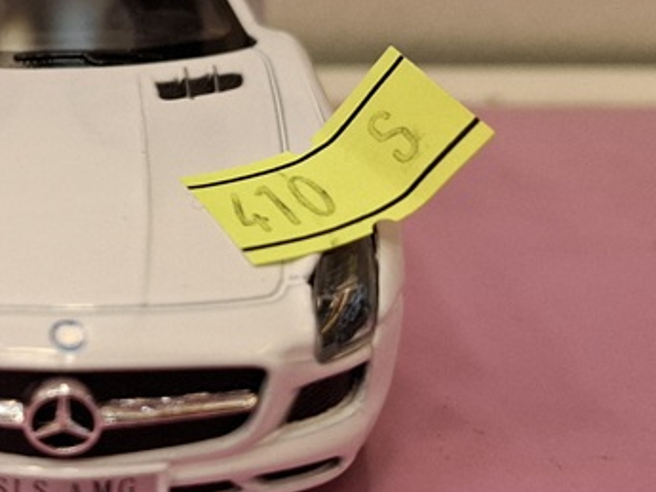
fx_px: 1346
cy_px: 180
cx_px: -4
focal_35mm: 71
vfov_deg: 20.7
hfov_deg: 26.0
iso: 80
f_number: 1.8
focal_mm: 5.54
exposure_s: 1/100
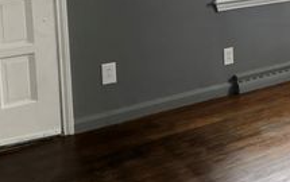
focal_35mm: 64
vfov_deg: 19.3
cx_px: 283
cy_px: -33
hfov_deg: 30.0
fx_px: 506
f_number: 1.6
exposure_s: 1/60
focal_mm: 5.96
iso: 200
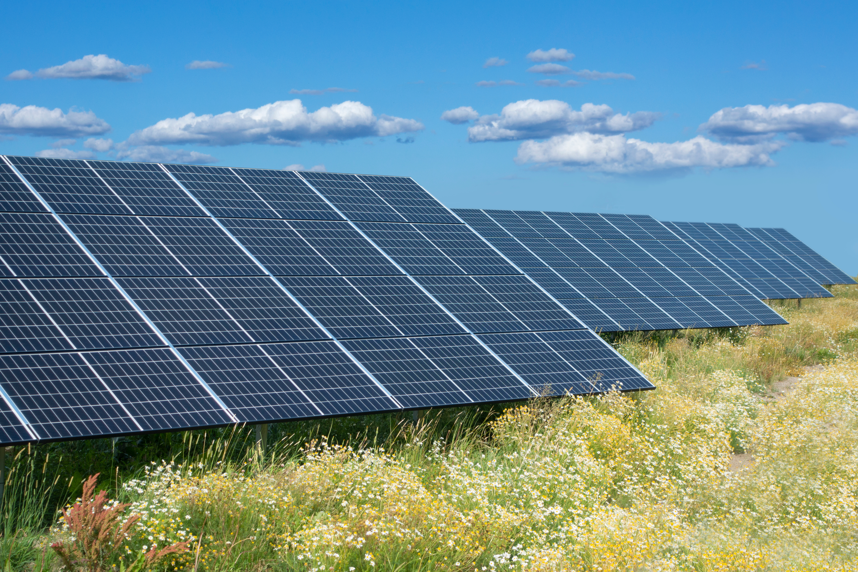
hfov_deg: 28.8
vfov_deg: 19.5
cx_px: 429
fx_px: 1668
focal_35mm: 70
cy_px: 286
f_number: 4
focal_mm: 25.7
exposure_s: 1/500
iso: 100
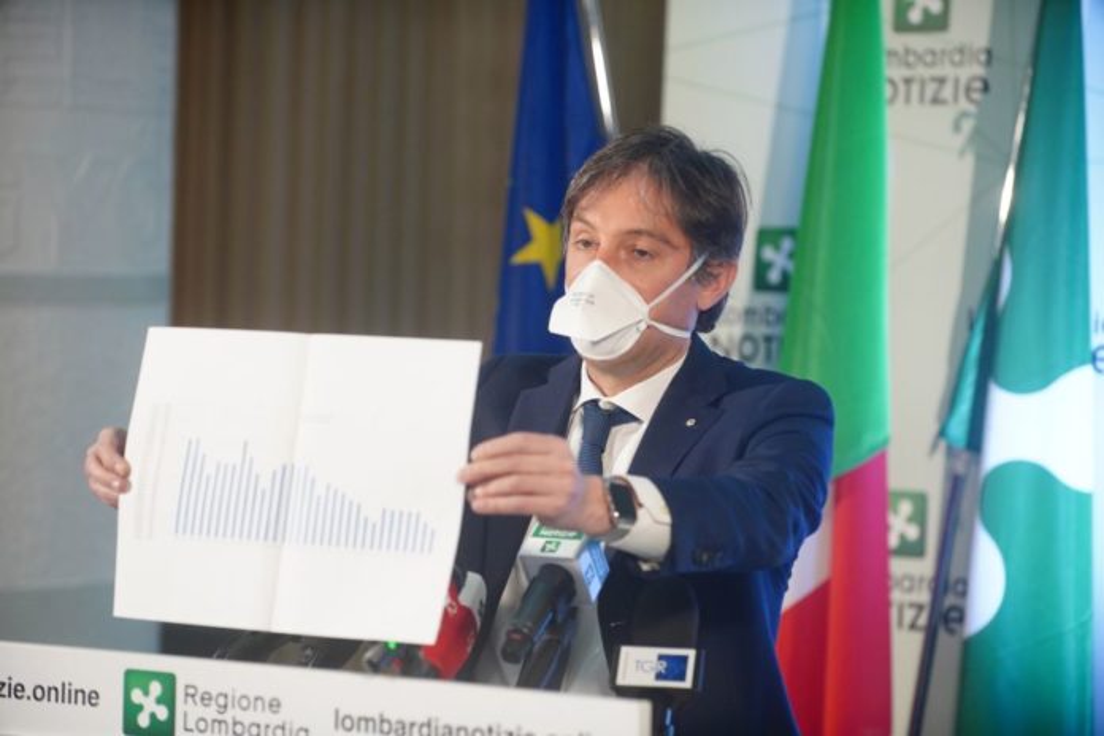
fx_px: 4250
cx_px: 552
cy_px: 368
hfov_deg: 14.8
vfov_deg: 9.9
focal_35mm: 139
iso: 2500
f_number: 5
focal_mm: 138.6
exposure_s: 1/400
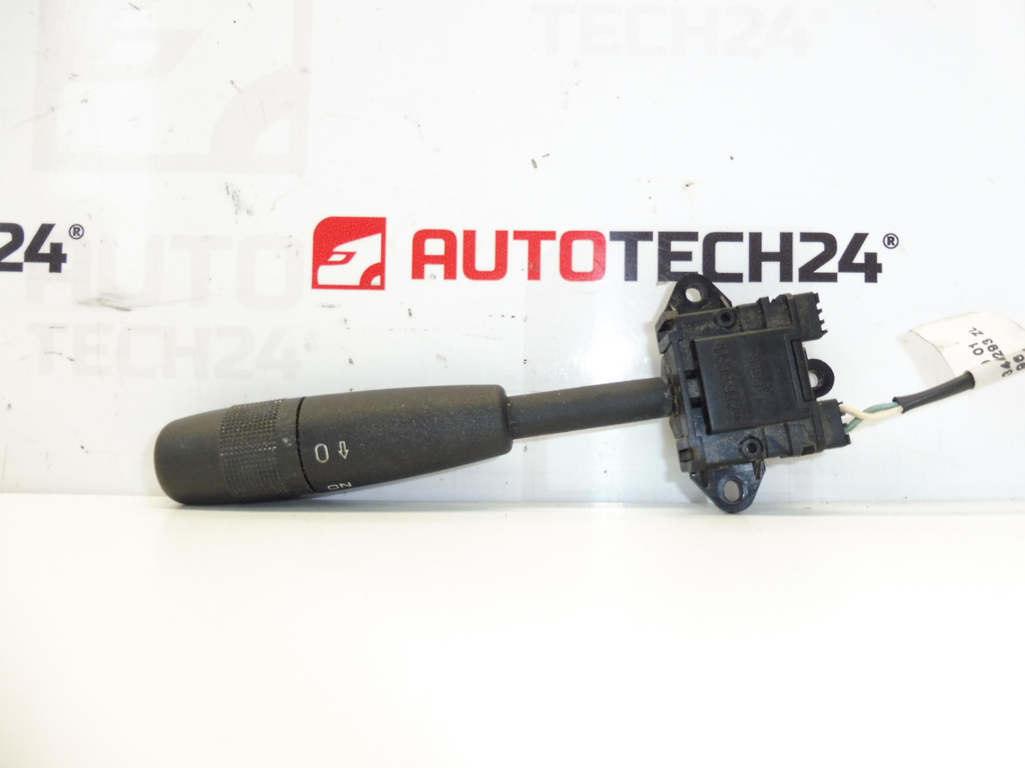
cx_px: 512
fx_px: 711
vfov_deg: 56.8
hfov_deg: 71.6
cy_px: 384
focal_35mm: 24
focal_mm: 4.3
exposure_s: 1/80
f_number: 3.5
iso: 200
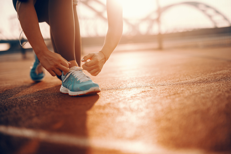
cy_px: 77
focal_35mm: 50
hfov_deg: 39.6
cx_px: 116
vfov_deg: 27.0
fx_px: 321
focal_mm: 50
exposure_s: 1/5000
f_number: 1.8
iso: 200
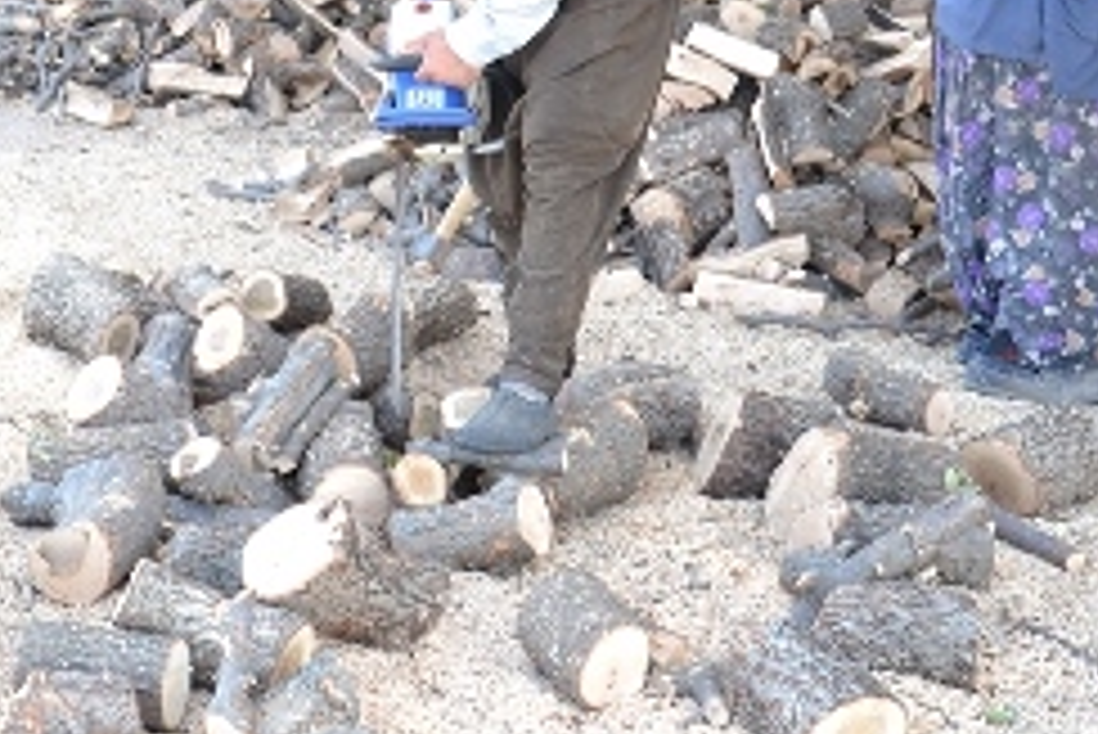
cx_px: 432
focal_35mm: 80
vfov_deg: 16.9
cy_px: 104
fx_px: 2441
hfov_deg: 25.3
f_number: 5
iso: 400
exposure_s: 1/100
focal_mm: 26
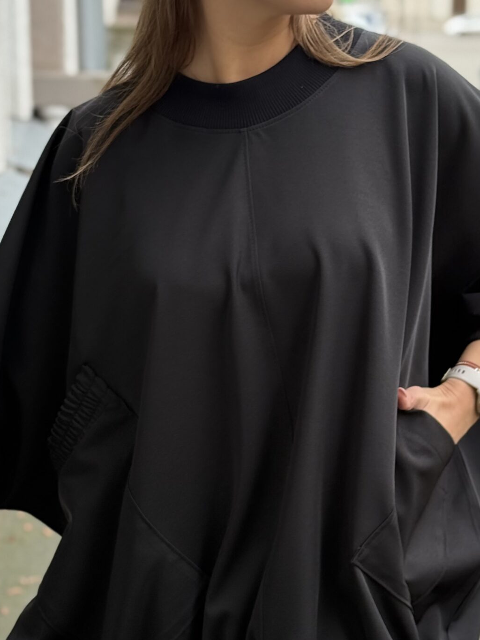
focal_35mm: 90
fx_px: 1664
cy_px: 323
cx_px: 281
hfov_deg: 16.4
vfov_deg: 21.8
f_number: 1.78
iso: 160
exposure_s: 1/242
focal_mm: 6.76
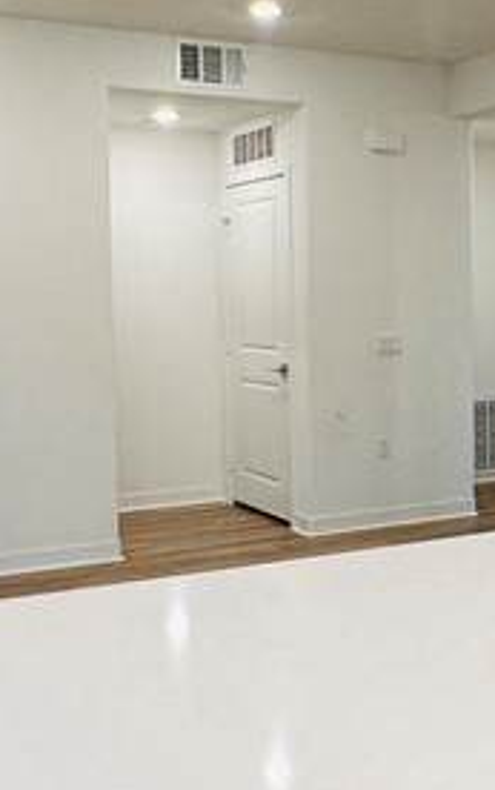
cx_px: 432
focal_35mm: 55
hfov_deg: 23.1
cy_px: 364
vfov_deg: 36.8
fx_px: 1185
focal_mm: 2.22
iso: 160
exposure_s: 1/120
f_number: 2.2
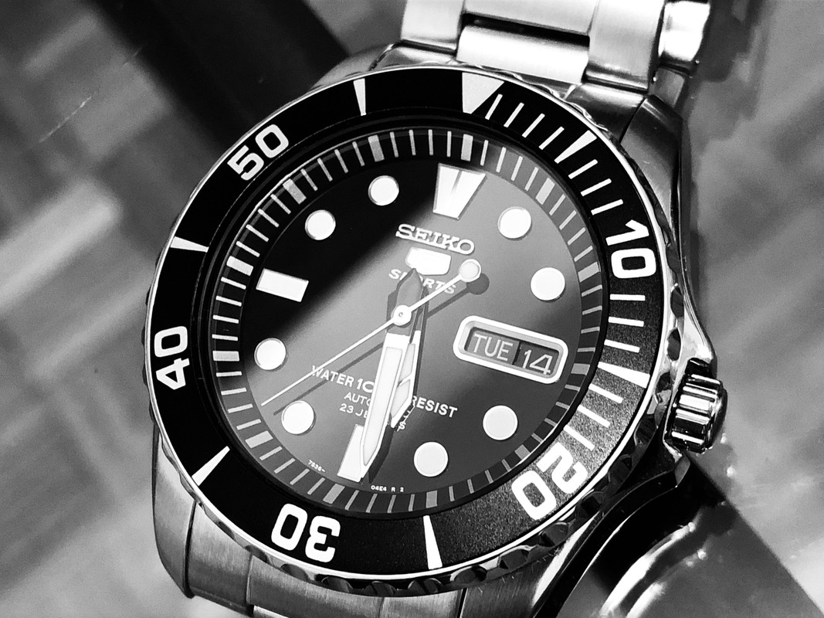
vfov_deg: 26.1
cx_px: 412
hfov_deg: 34.4
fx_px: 1333
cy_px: 309
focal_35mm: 56
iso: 100
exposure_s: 1/13
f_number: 1.8
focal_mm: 4
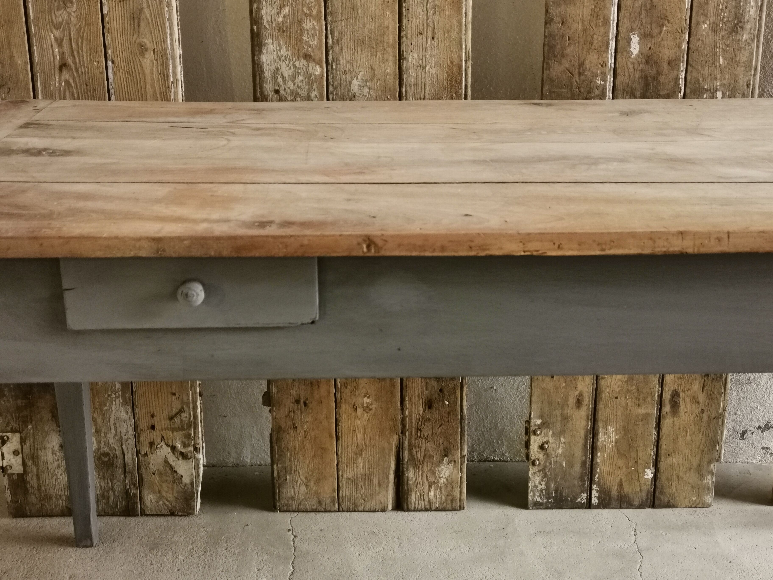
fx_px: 1027
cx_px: 386
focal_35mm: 46
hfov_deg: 41.2
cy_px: 290
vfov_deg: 31.5
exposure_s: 1/33.3
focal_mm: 5.58
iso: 500
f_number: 1.8
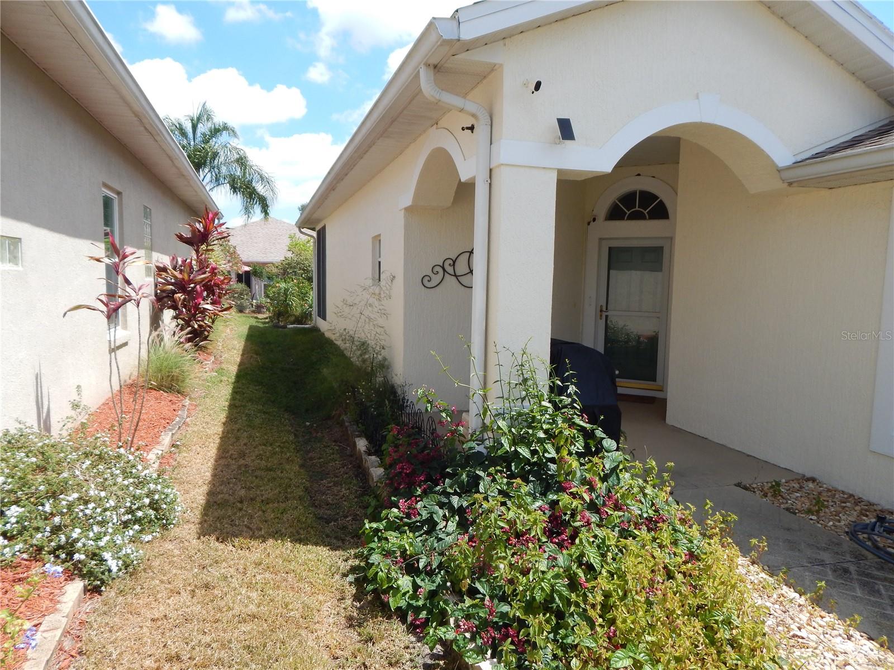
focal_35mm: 22
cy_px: 335
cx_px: 447
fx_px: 568
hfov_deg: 76.4
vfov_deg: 61.1
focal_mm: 4
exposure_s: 1/1250
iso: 125
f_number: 3
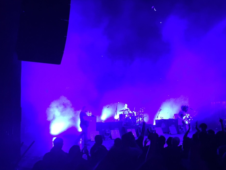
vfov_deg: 35.9
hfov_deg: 46.0
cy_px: 94
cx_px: 153
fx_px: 261
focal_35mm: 40
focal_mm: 4.15
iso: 160
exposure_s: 1/4
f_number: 2.2
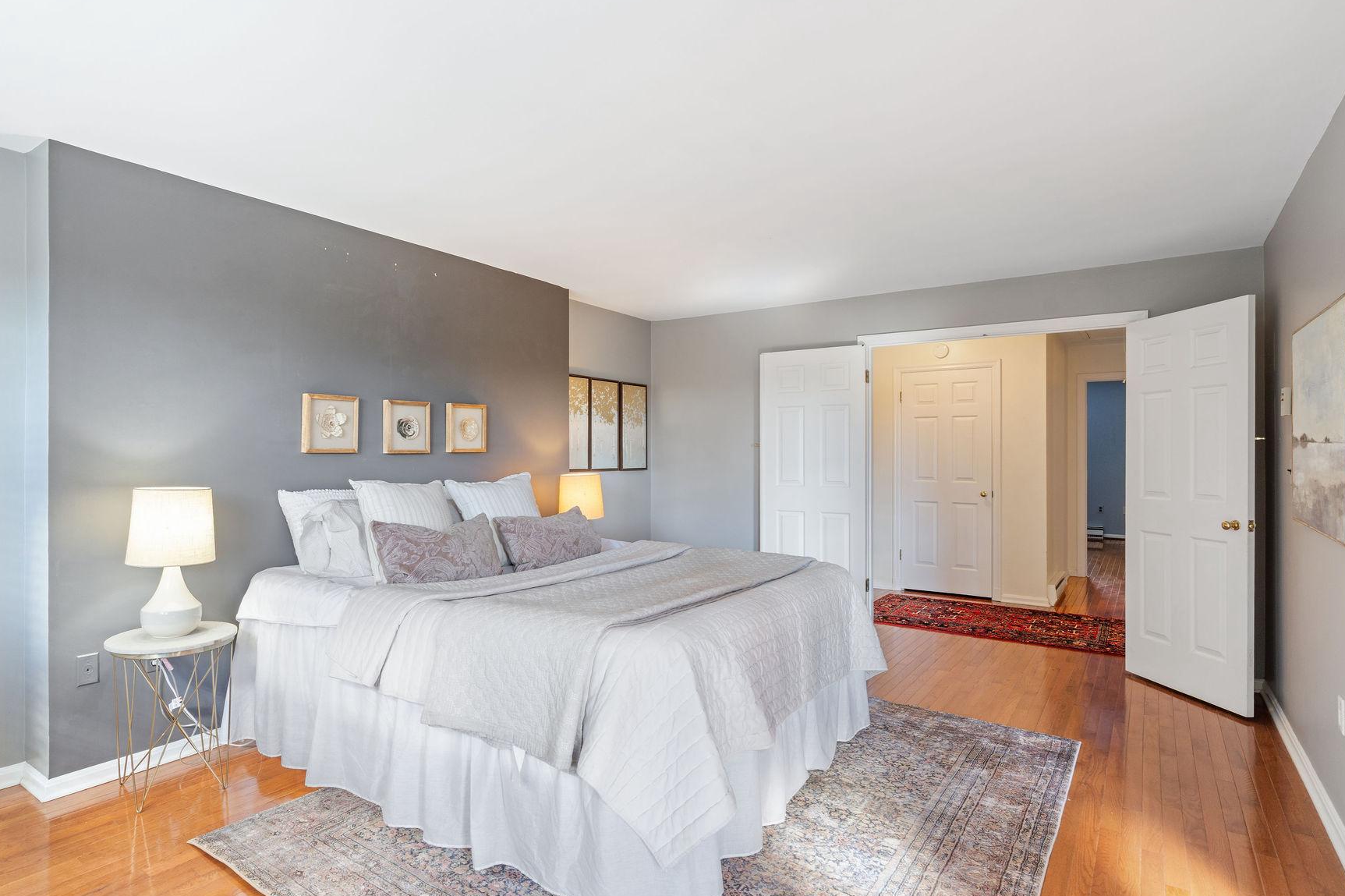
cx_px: 605
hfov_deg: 86.7
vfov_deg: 64.5
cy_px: 460
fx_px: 710
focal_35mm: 19
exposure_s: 1/2
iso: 200
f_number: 8
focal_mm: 16
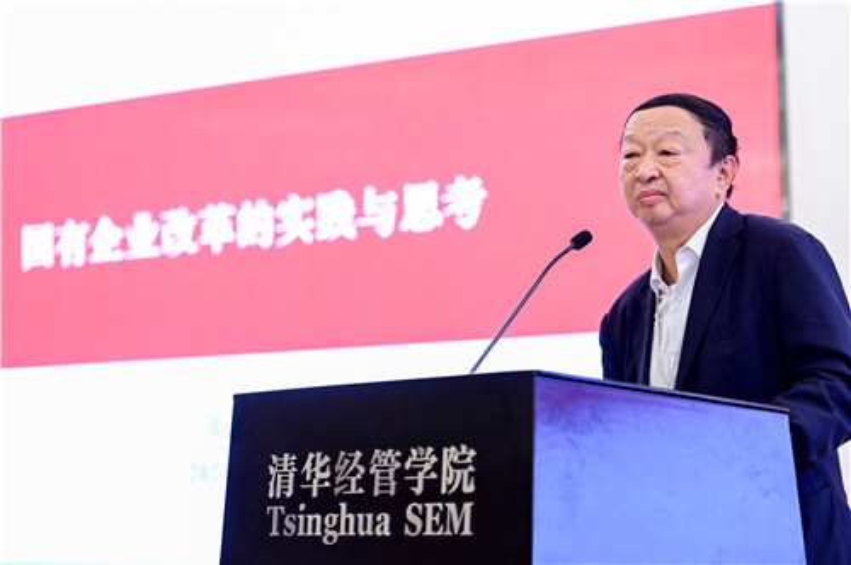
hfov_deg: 20.8
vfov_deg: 13.9
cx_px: 426
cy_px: 282
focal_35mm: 98
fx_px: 2314
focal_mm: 98
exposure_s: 1/125
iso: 1250
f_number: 3.5
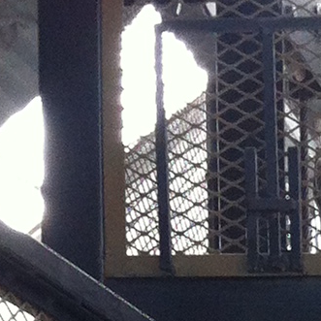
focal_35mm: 242
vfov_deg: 6.6
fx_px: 2539
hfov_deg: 6.9
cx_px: 754
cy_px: 933
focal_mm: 3.85
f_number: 2.8
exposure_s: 1/17
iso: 100
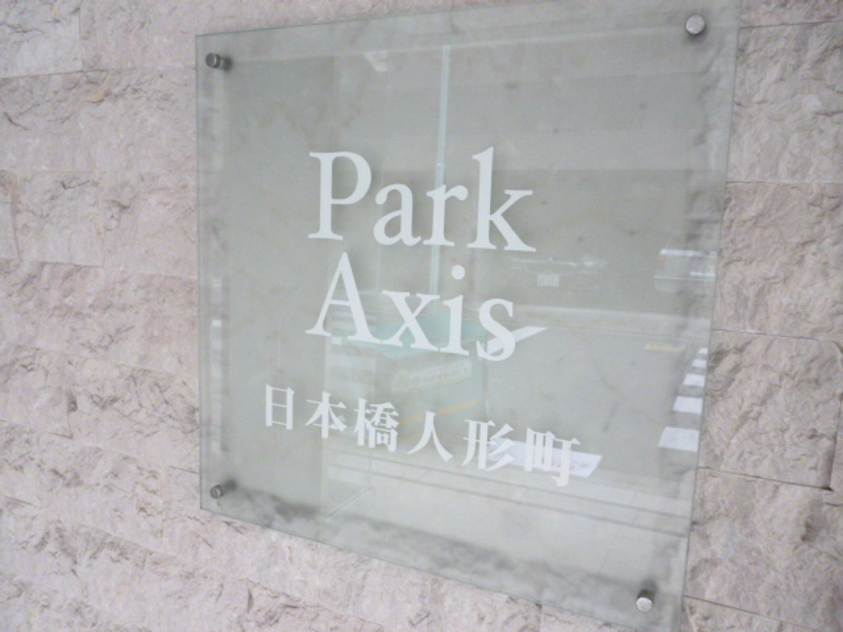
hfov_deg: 63.4
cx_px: 422
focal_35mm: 28
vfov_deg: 49.7
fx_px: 682
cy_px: 316
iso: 800
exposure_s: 1/60
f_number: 3.1
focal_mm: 5
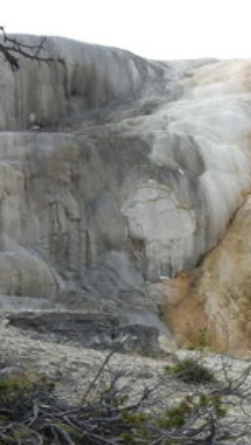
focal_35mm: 294
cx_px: 446
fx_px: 3476
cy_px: 283
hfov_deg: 4.1
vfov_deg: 7.3
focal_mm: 18.6
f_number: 5.2
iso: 50
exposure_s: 1/250
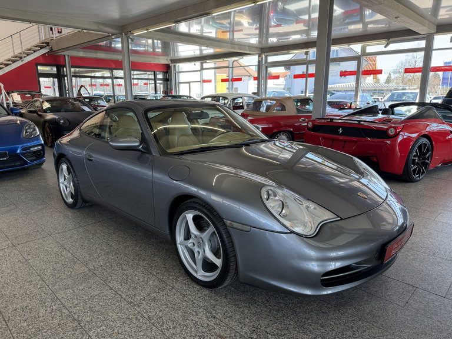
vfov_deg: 56.8
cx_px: 226
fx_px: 313
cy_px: 170
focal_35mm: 24
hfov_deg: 71.6
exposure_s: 1/100
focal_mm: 6.76
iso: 50
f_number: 1.78
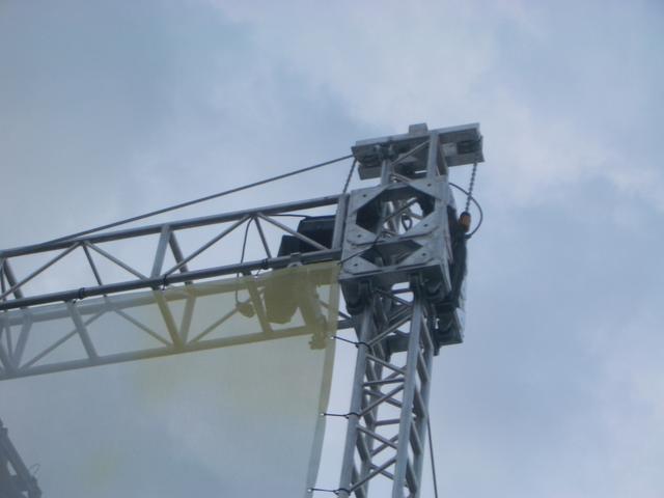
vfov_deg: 14.1
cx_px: 332
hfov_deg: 18.7
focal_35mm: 105
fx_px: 2014
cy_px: 249
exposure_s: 1/125
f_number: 4.8
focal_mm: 17.4
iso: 50
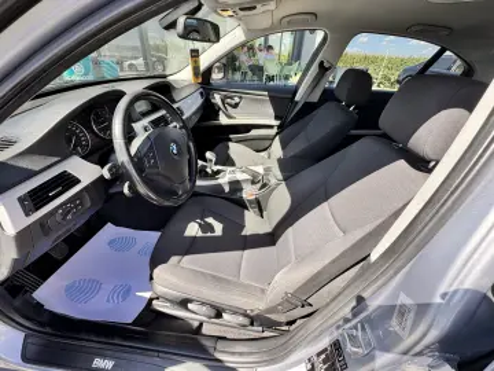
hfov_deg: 102.1
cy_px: 186
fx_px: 200
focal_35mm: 14
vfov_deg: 85.7
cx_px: 247
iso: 40
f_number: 2.2
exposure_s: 1/164
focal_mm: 2.22
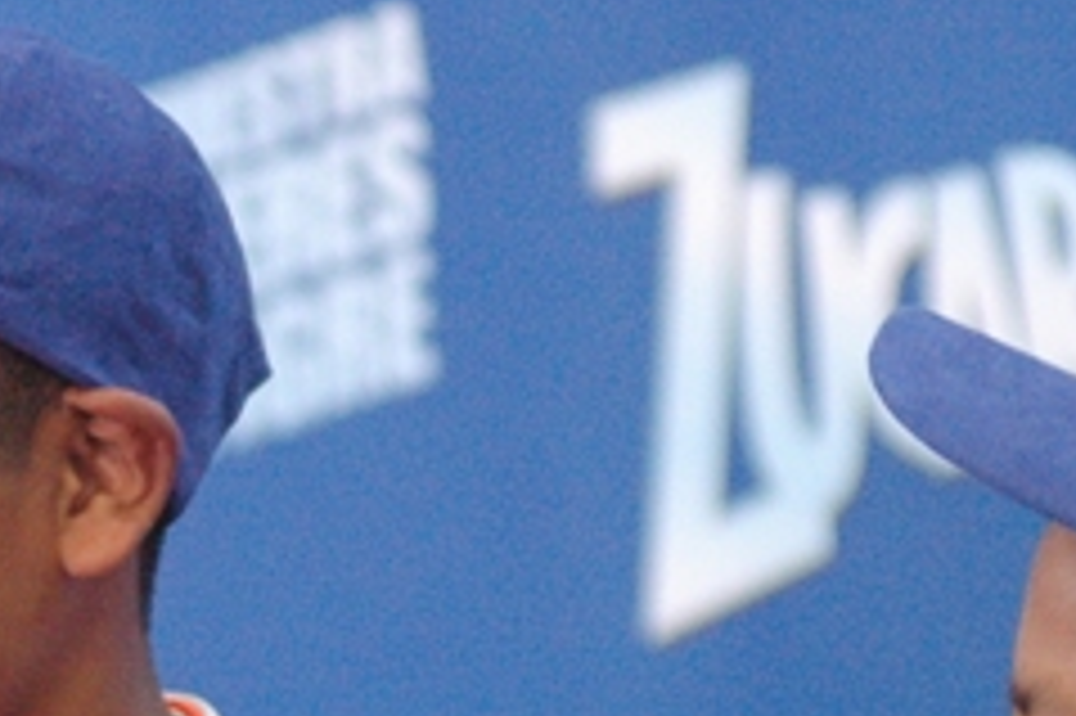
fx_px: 30017
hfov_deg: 2.1
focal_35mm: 1005
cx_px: 95
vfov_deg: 1.4
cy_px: 784
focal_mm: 200
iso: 1600
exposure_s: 1/45
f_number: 2.8
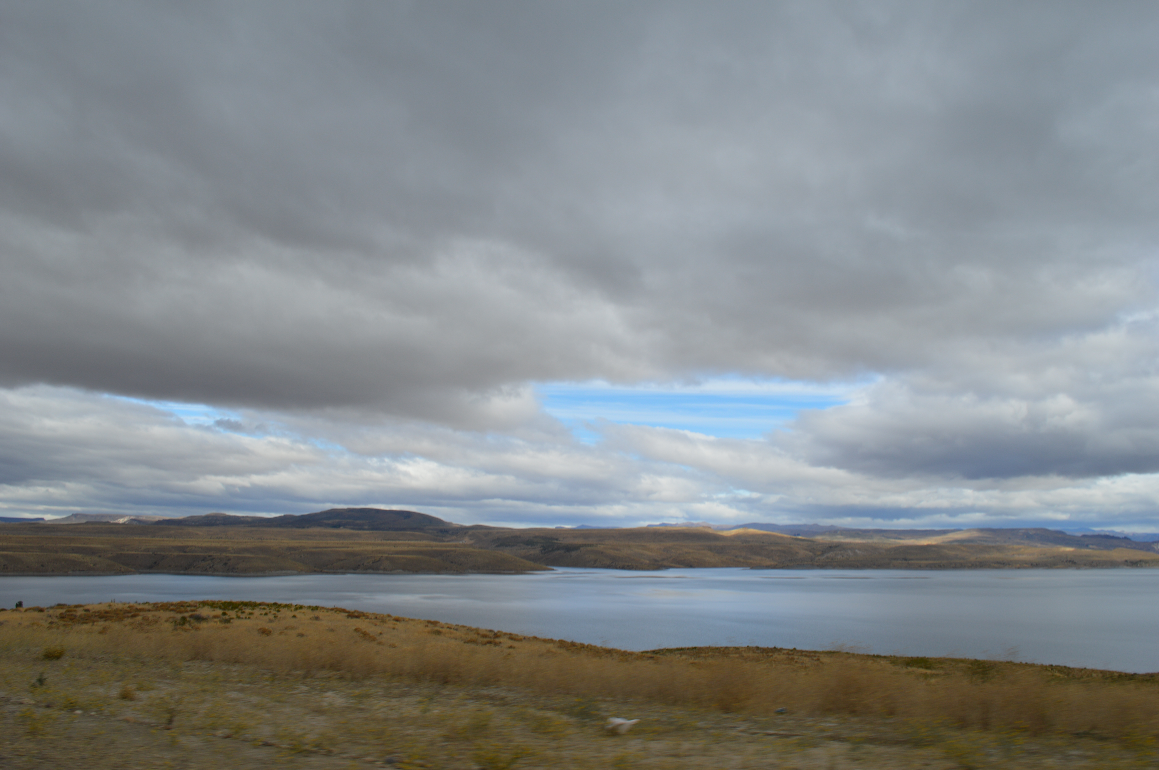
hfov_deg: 62.0
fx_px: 965
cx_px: 580
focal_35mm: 30
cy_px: 385
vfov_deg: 43.5
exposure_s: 1/320
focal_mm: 20
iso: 100
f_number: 9
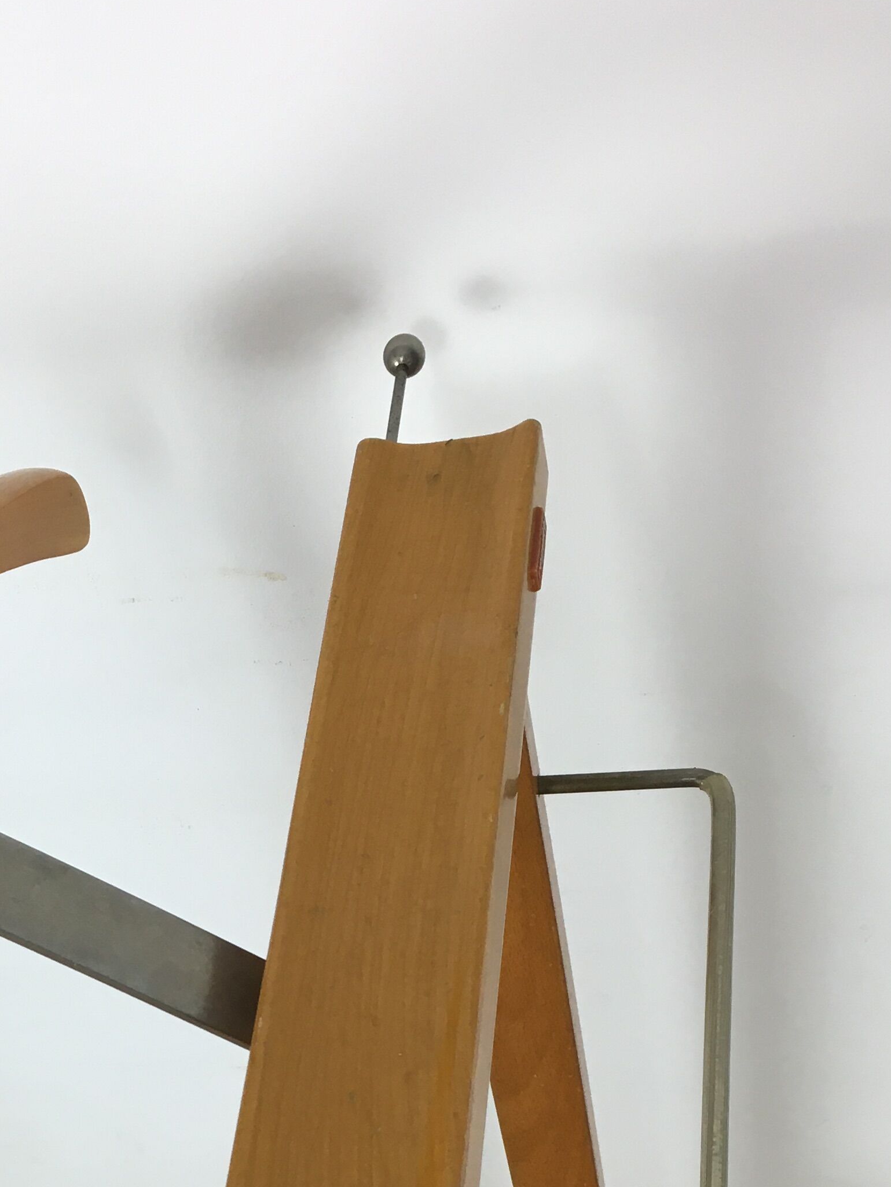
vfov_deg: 32.1
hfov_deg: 25.4
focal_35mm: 57
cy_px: 1076
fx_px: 1956
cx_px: 226
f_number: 2.2
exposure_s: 1/33
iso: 25
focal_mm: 4.15
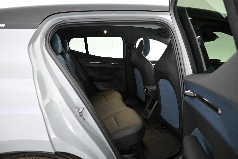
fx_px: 159
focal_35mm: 24
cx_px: 119
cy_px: 80
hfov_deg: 73.7
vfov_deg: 53.1
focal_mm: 16
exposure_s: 1/50
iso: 4000
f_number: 3.5
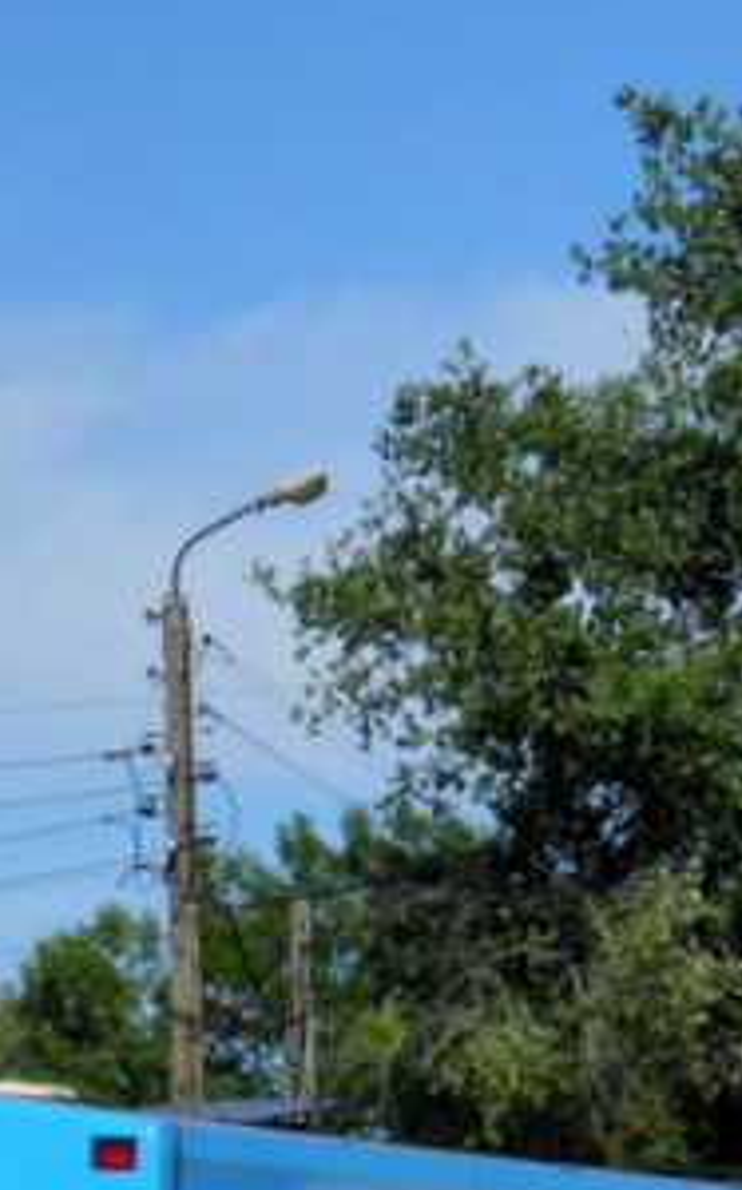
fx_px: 5057
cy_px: 1119
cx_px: 115
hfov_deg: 8.4
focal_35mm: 156
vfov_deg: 13.3
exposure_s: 1/400
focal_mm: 10
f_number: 5.8
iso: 50
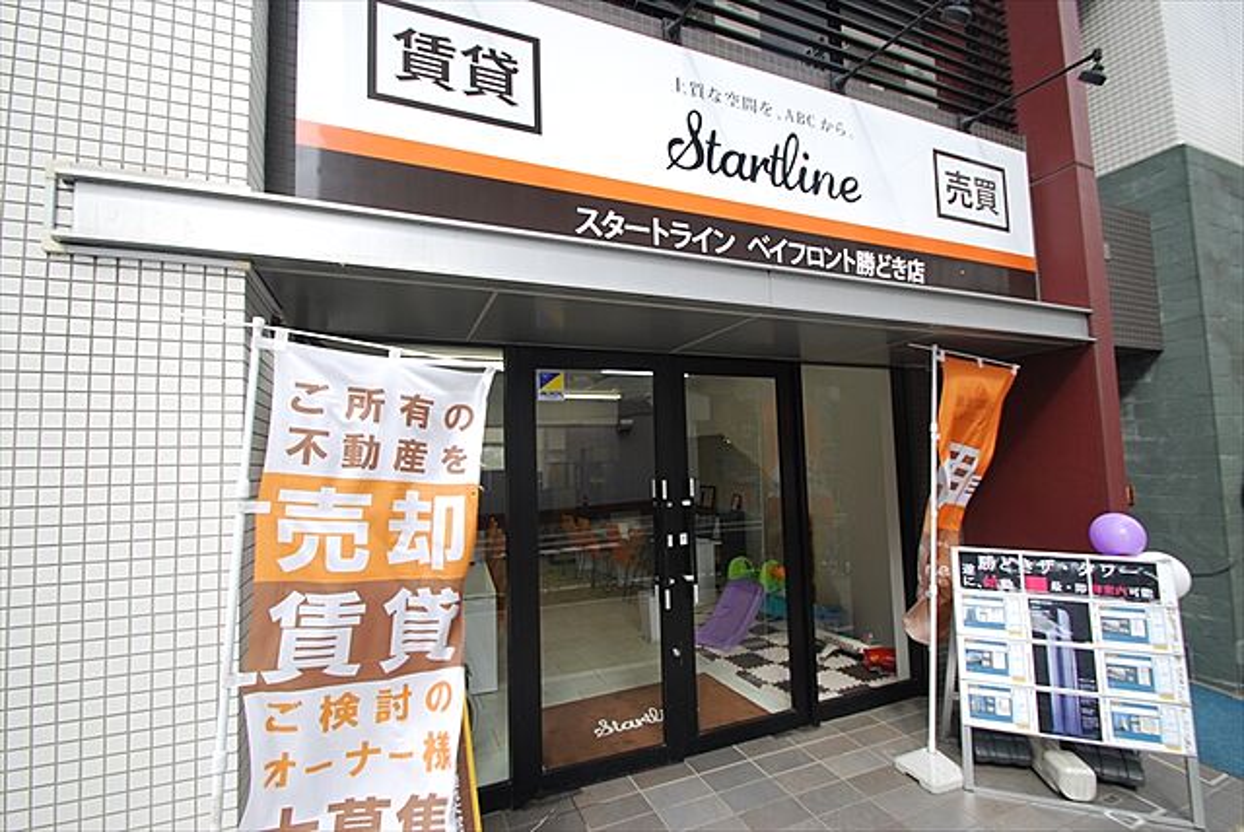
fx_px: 519
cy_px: 416
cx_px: 622
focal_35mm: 15
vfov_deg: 77.4
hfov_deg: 100.3
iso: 160
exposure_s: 1/125
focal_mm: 10
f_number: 5.6
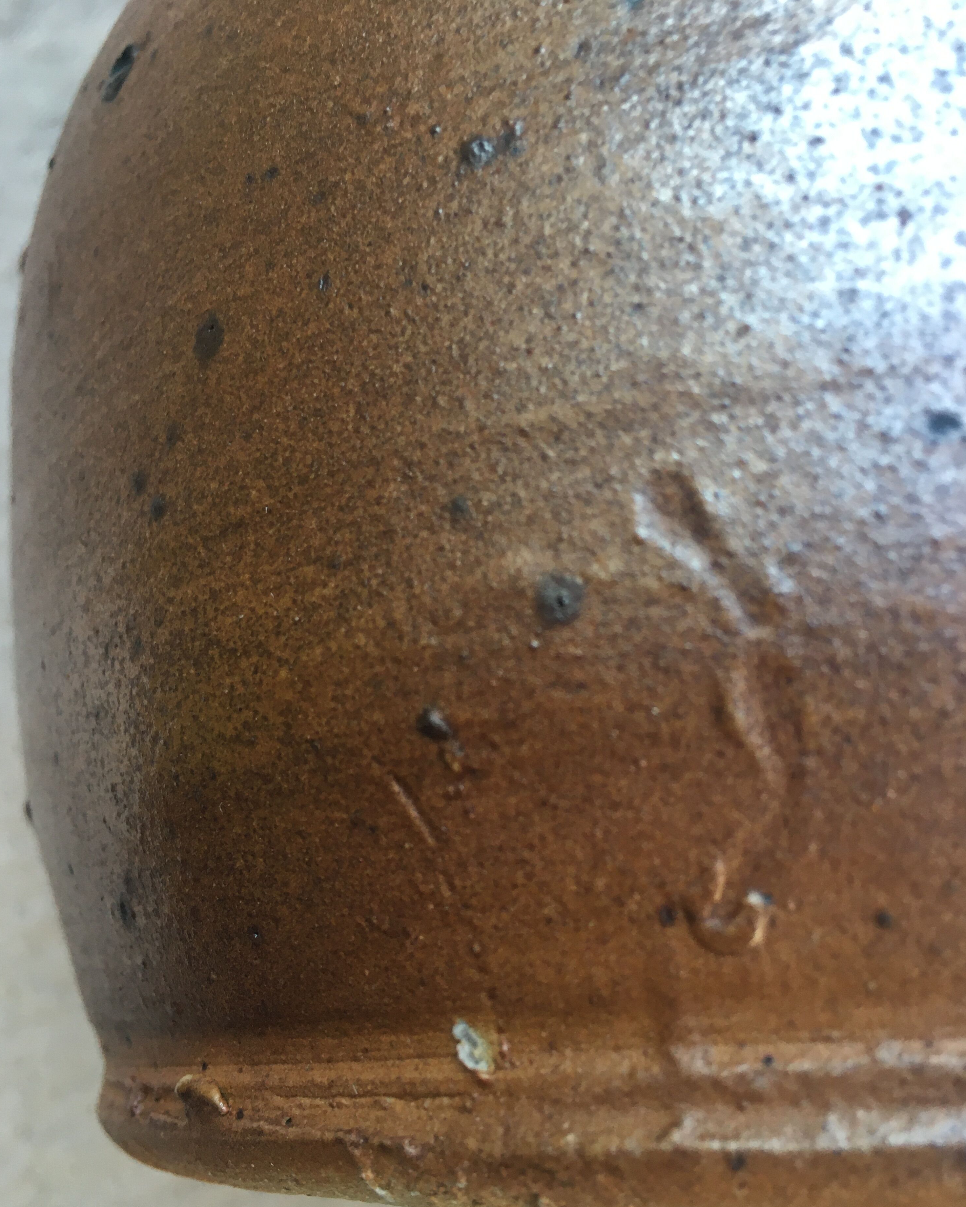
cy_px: 650
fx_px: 1108
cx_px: 482
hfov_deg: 47.1
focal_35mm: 31
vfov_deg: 57.1
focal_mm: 4.15
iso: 80
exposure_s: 1/33
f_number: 2.2
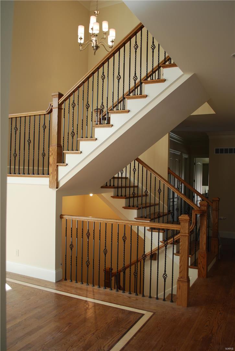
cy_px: 176
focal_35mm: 30
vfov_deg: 61.9
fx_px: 293
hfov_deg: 43.7
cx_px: 118
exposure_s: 1/50
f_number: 3.8
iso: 200
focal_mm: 20
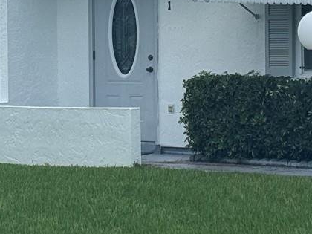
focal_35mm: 183
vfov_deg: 8.1
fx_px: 1649
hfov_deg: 10.8
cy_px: 69
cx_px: 230
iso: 64
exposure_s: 1/3610
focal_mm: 6.76
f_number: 1.78
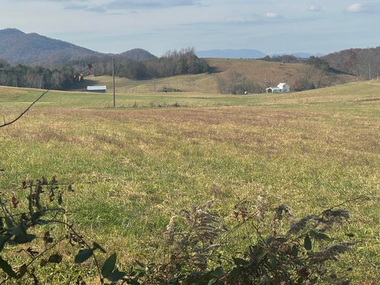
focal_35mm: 72
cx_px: 154
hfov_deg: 27.0
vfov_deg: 20.4
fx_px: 791
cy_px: 98
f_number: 1.78
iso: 100
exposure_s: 1/6211
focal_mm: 6.86
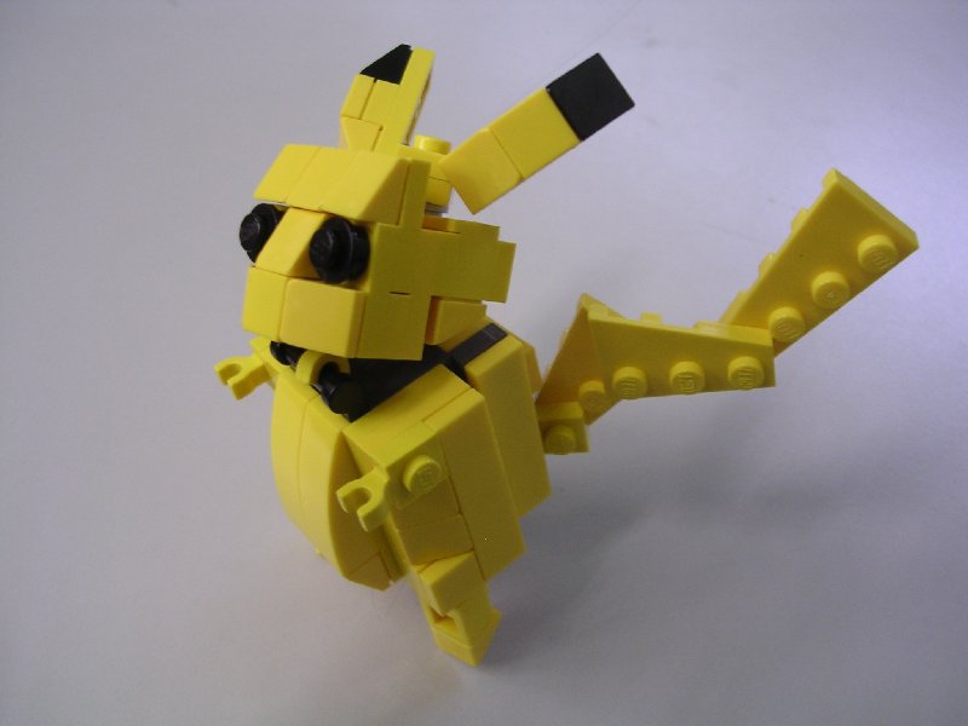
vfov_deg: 37.7
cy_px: 363
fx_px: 1063
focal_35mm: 38
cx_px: 484
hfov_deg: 49.0
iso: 100
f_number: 2.8
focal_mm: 5.8
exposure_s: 1/12.4
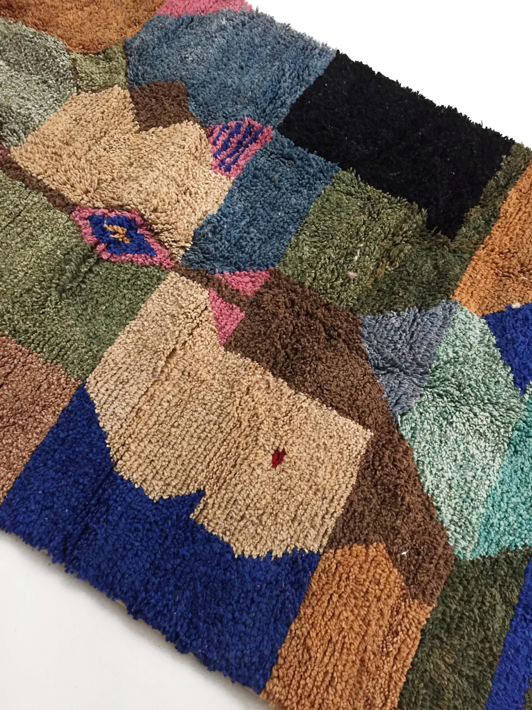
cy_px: 355
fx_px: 594
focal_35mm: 29
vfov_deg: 61.7
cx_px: 266
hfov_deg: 48.2
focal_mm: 4.15
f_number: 2.2
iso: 320
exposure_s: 1/17
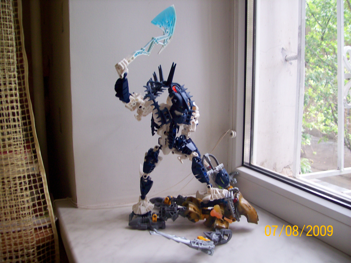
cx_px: 176
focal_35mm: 36
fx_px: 365
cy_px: 132
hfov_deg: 51.4
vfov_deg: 39.6
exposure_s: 1/45.5
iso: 80
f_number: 2.7
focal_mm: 6
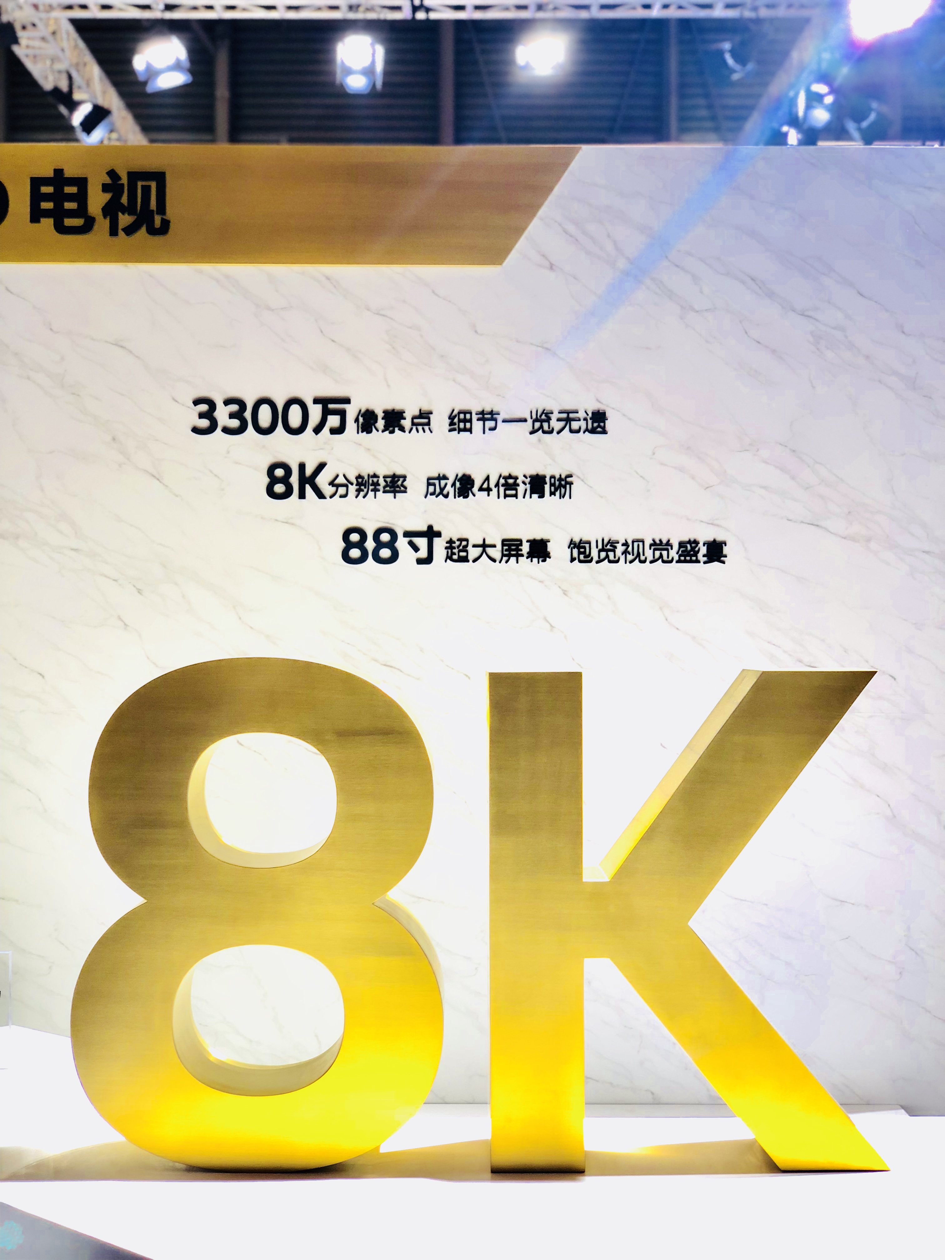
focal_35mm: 52
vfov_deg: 36.8
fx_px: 1893
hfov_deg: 28.0
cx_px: 472
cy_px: 630
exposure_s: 1/50
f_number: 2.4
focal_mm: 6
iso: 16
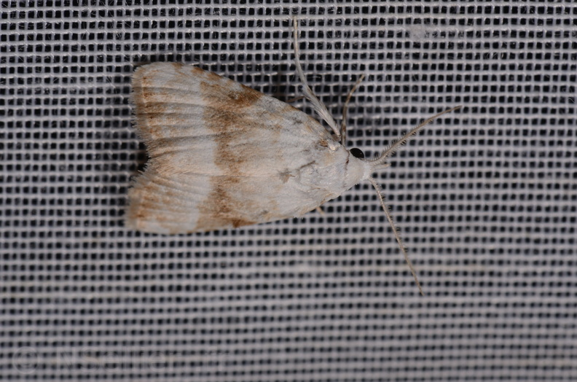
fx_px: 2039
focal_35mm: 128
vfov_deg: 10.7
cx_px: 288
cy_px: 191
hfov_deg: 16.1
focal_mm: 85
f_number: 22
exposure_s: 1/60
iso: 100
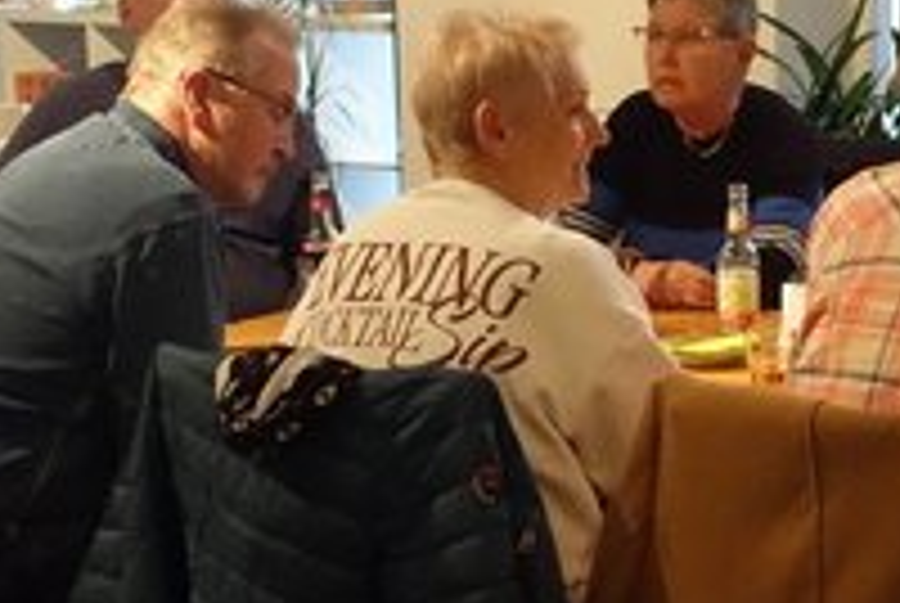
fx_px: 2529
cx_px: 742
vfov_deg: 13.6
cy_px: 304
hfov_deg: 19.9
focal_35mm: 101
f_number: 2.8
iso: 4000
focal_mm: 16.17
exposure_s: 1/200
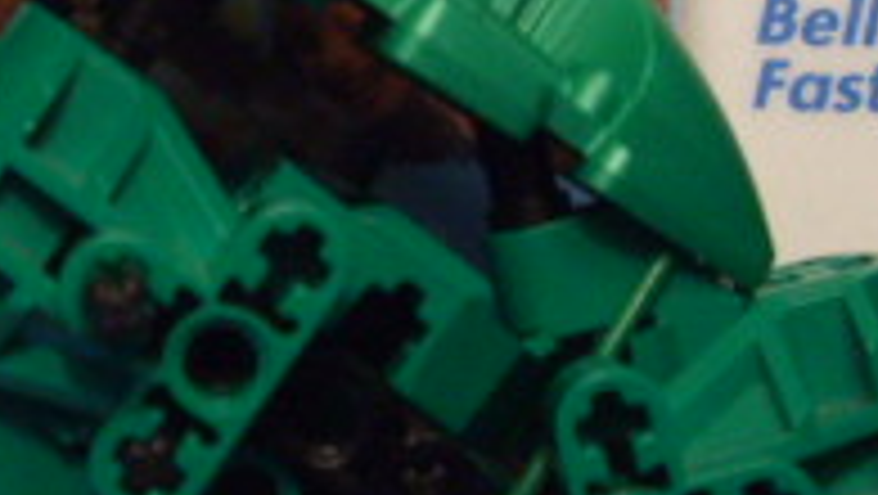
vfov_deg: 9.7
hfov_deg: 16.7
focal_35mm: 125
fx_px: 2912
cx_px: -59
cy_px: 104
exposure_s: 1/30
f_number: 2.8
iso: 140
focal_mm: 5.8
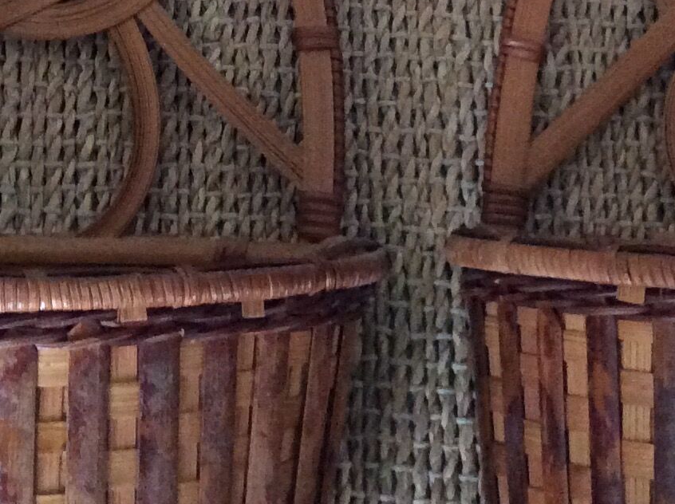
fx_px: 1908
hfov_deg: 20.1
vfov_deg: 14.8
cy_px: 26
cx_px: 344
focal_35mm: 98
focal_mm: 3.3
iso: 320
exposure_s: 1/20
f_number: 2.4
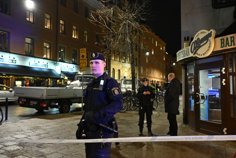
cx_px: 118
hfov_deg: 60.3
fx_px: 203
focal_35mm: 31
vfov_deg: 42.3
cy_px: 79
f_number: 4
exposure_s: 1/80
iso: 9000
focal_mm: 31
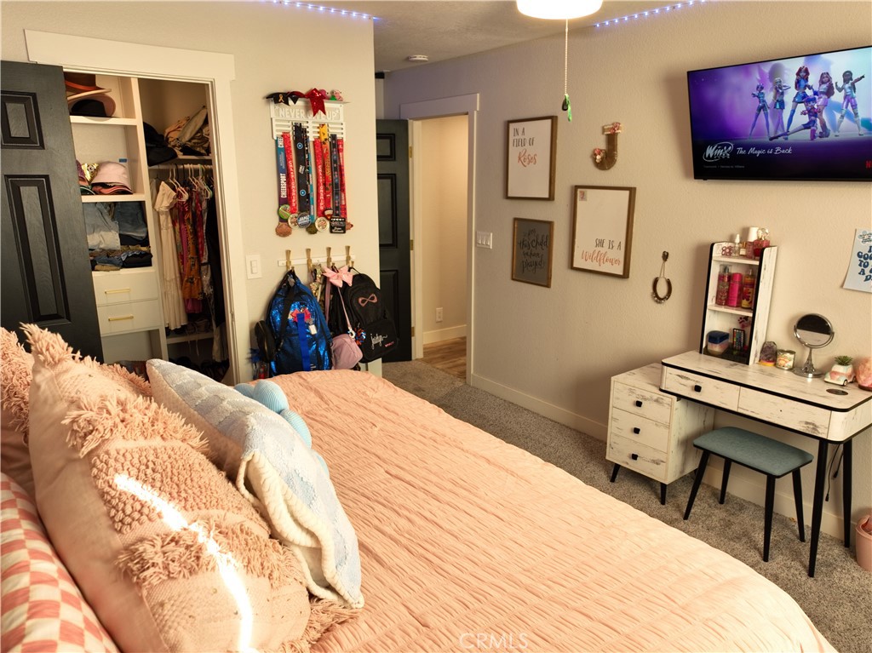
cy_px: 326
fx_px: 604
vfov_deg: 56.8
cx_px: 436
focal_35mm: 24
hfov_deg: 71.6
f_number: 2.8
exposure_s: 1/15
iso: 100
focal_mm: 12.29
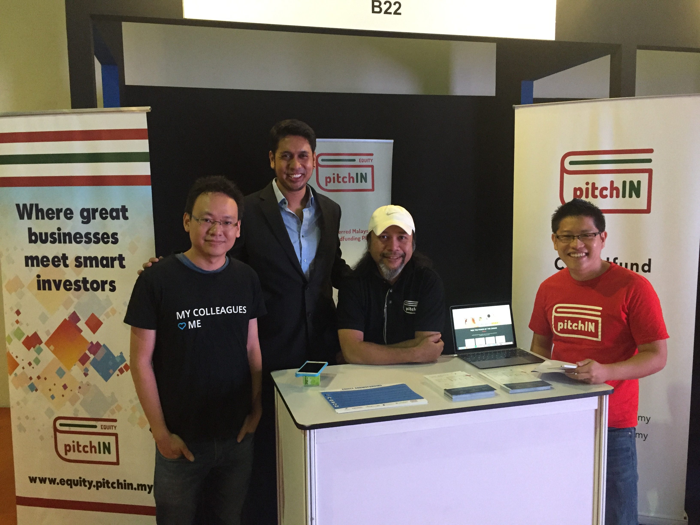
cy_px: 262
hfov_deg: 61.7
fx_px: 586
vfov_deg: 48.2
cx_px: 350
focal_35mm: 29
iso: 250
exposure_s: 1/25
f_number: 2.2
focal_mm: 4.15
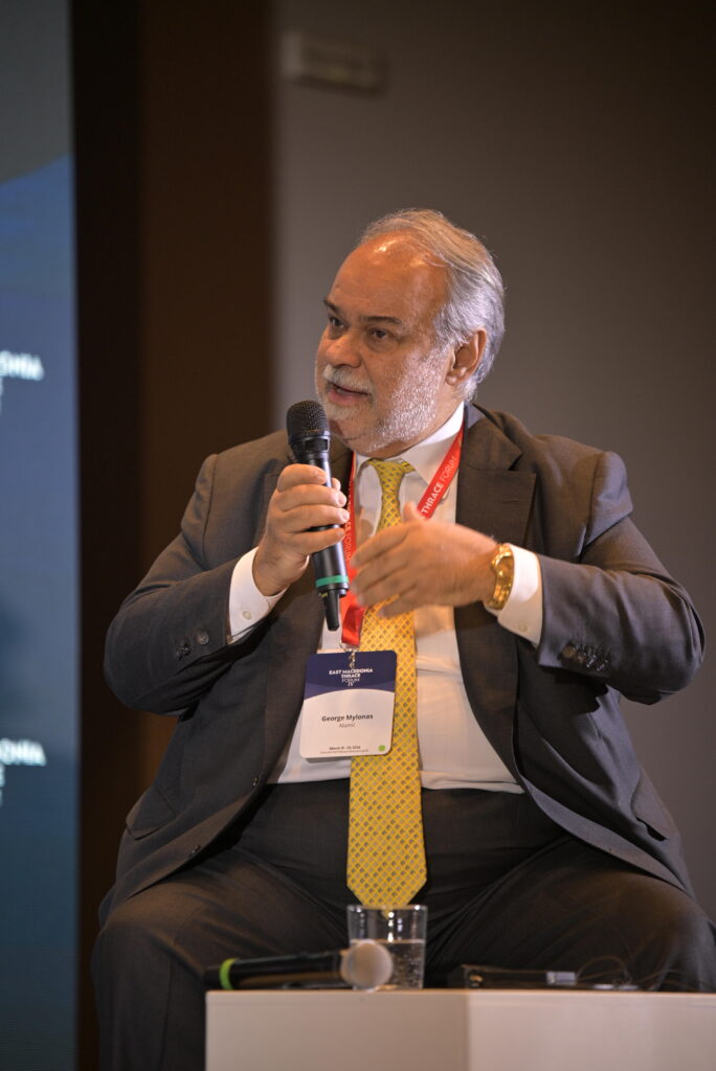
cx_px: 358
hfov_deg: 6.9
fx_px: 5958
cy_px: 536
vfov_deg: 10.3
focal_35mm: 200
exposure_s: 1/100
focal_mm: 200
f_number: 2.8
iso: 500
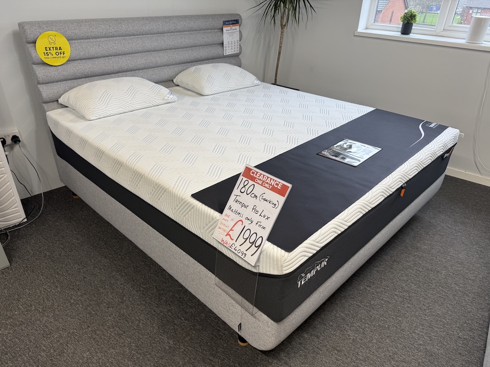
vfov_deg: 56.8
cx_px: 245
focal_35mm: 24
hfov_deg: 71.6
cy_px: 184
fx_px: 340
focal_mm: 6.76
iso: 50
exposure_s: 1/121
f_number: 1.78
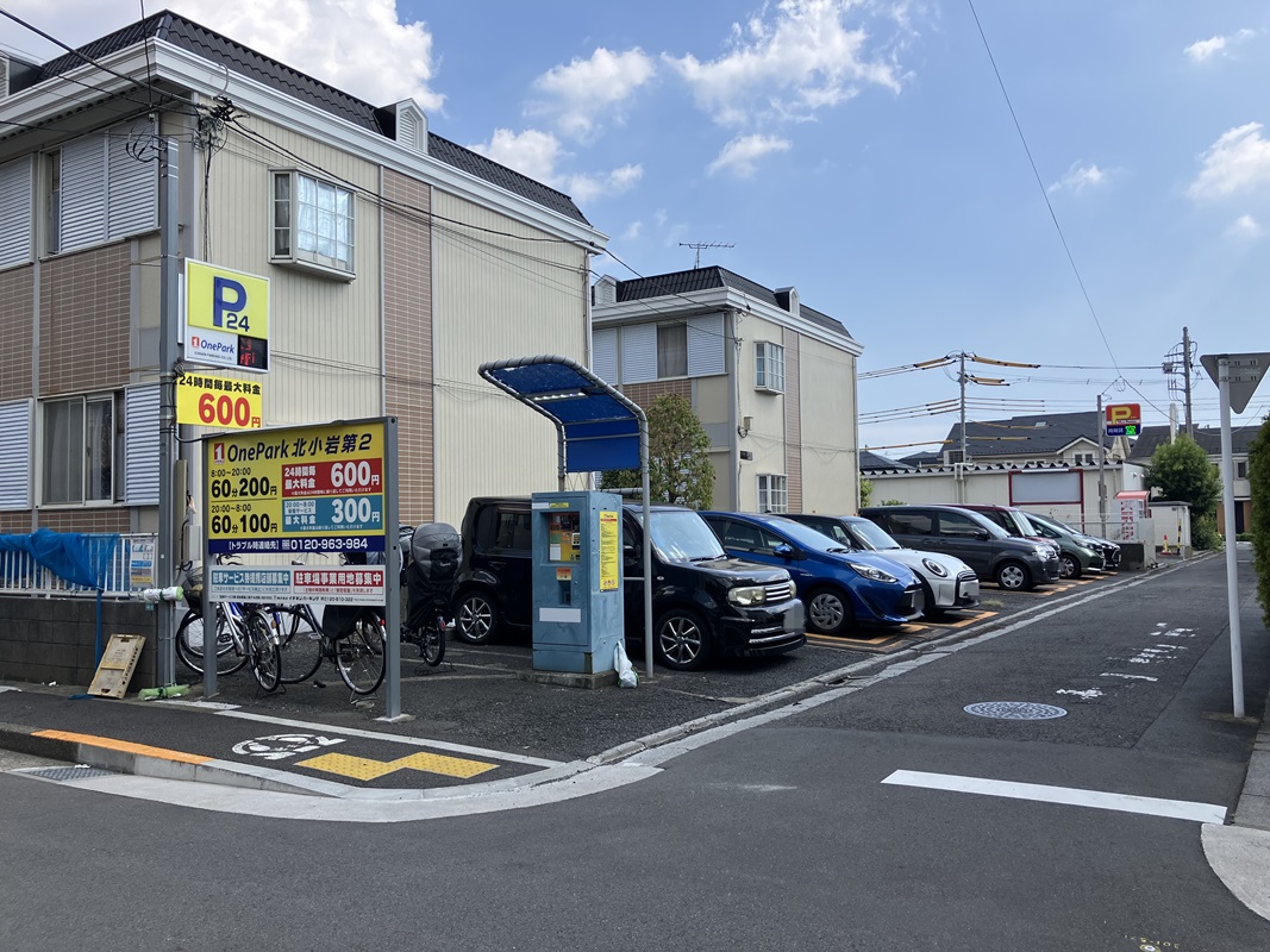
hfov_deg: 63.4
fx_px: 1027
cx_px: 635
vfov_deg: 49.7
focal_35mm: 28
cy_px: 476
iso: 32
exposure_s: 1/1946
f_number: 1.8
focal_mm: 3.99
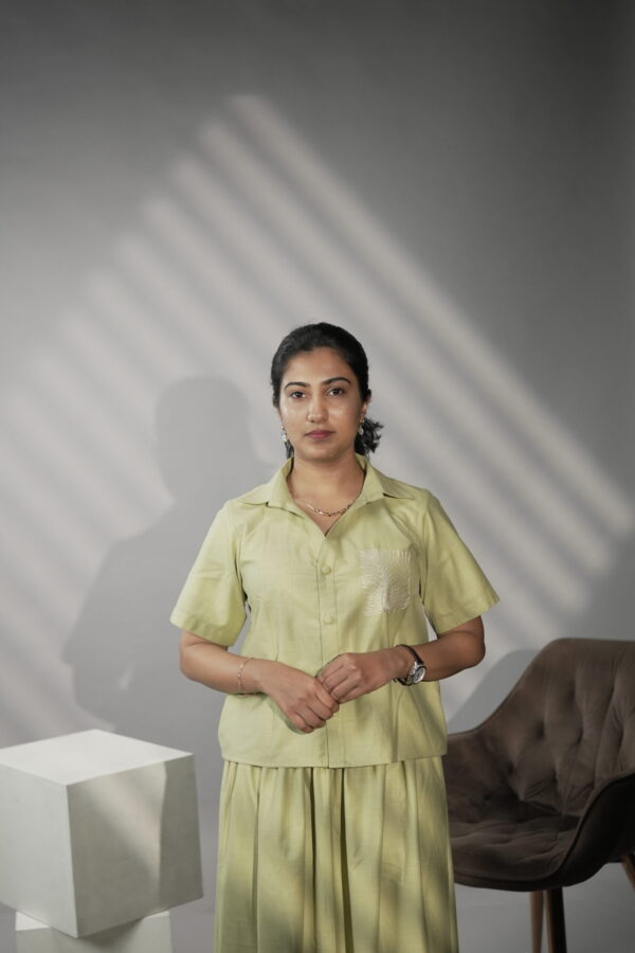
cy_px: 476
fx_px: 1376
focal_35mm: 52
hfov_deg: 26.0
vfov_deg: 38.2
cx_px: 318
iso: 1000
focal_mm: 35
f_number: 2
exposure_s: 1/640
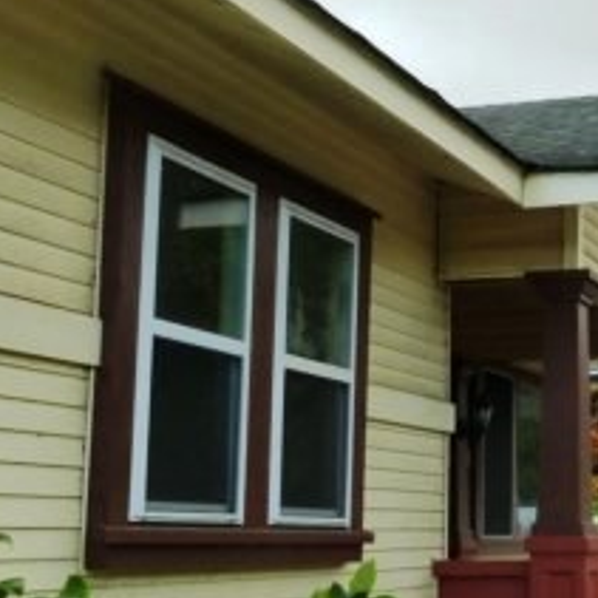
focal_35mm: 67
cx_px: 604
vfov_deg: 25.6
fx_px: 1309
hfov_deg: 24.5
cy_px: 400
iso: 125
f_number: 4
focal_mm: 4.1
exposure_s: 1/100
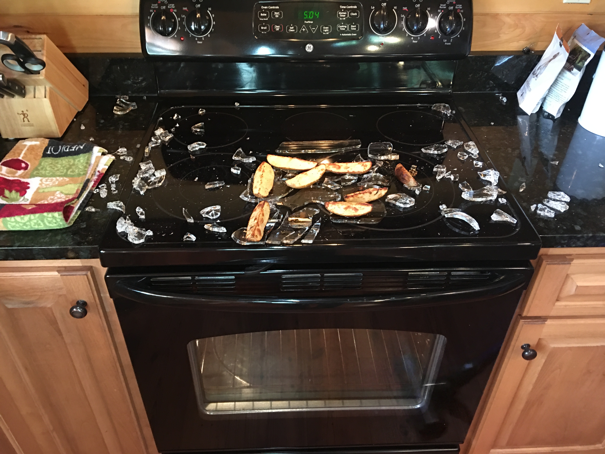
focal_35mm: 29
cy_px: 227
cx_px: 302
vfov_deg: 48.2
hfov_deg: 61.7
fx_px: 507
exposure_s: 1/4
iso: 80
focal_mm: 4.15
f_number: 2.2
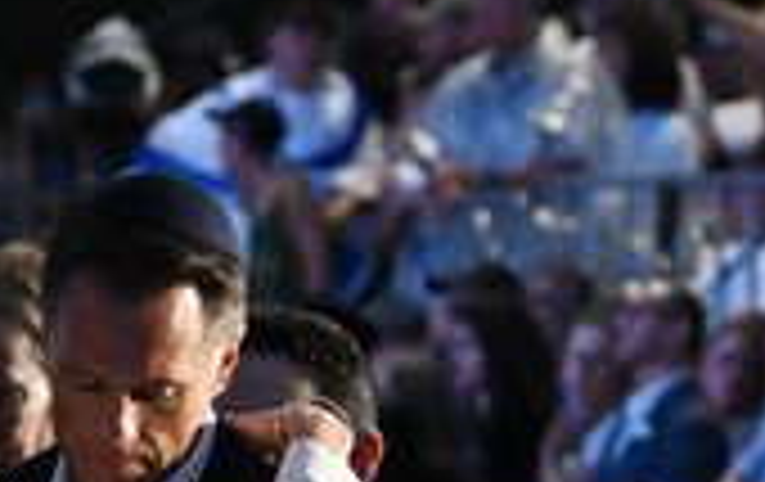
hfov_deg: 6.2
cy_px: 1144
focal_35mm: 339
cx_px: 189
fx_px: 7082
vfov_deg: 3.8
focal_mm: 70
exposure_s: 1/160
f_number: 2.8
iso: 2000
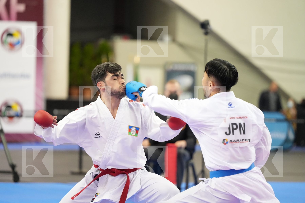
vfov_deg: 7.9
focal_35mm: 173
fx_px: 1466
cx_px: 152
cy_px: 102
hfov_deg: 11.9
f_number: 2.8
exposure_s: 1/1000
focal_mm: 173
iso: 5000
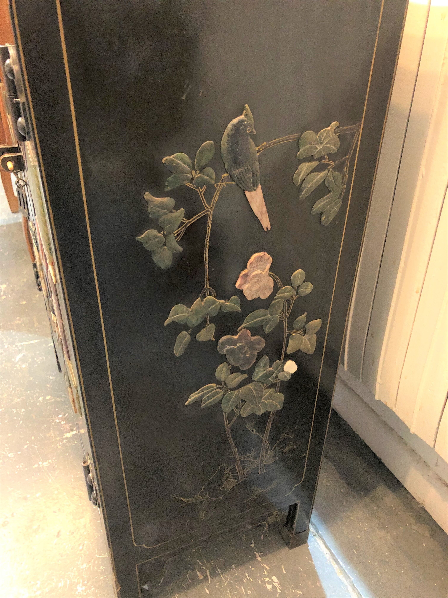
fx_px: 483
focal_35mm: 28
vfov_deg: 63.4
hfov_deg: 49.7
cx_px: 224
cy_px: 299
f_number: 1.8
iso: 100
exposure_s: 1/5
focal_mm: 3.99
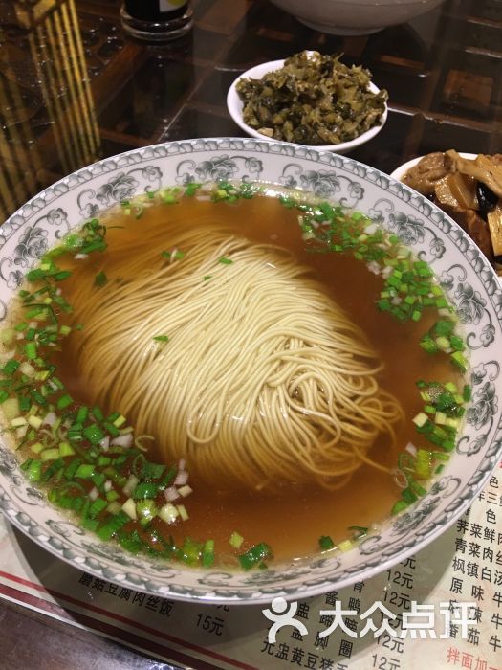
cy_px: 335
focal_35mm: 29
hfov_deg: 48.2
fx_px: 561
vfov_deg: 61.7
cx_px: 251
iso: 40
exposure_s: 1/17
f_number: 2.2
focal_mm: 4.15
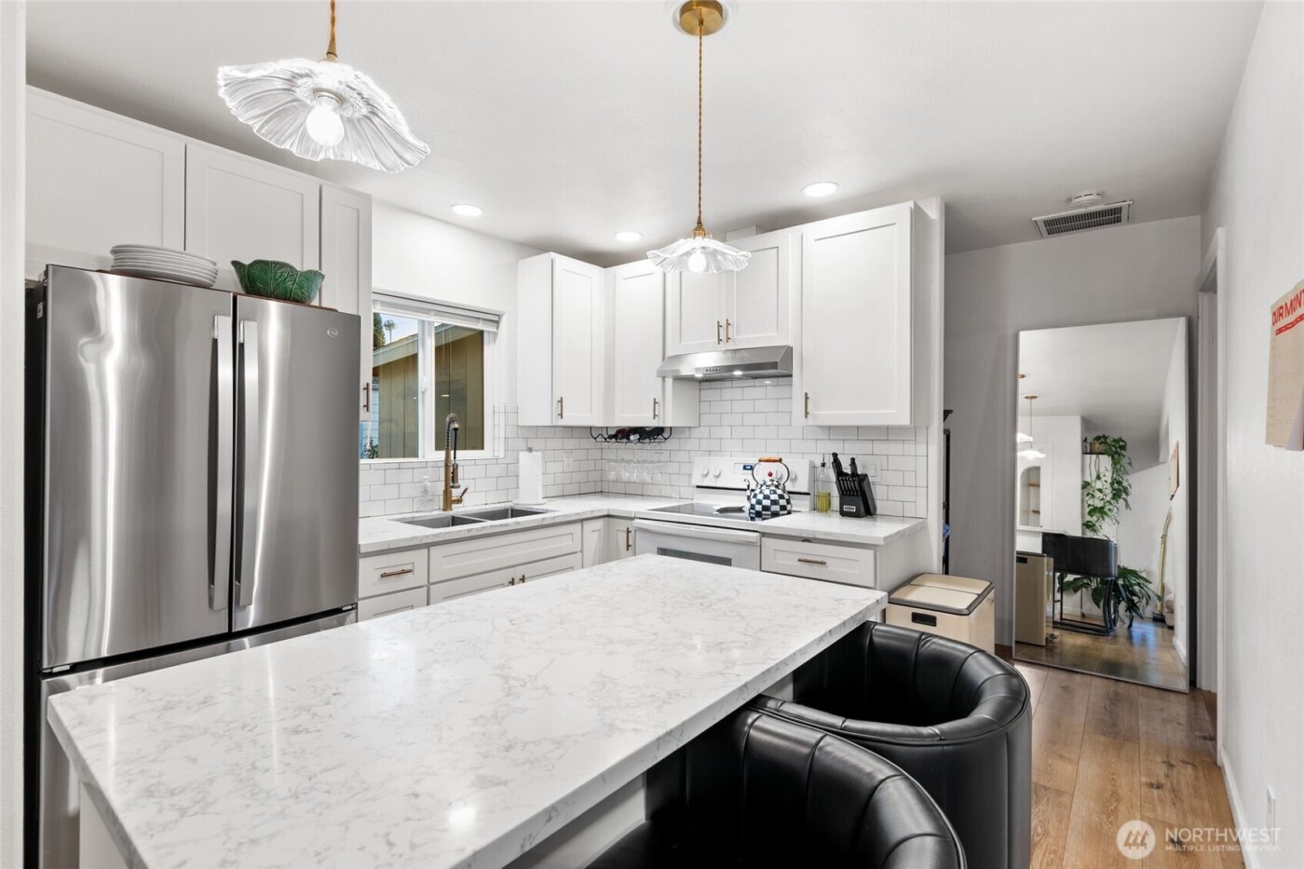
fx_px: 579
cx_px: 652
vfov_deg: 73.7
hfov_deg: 96.7
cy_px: 434
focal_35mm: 16
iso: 100
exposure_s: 1
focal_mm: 11
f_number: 8
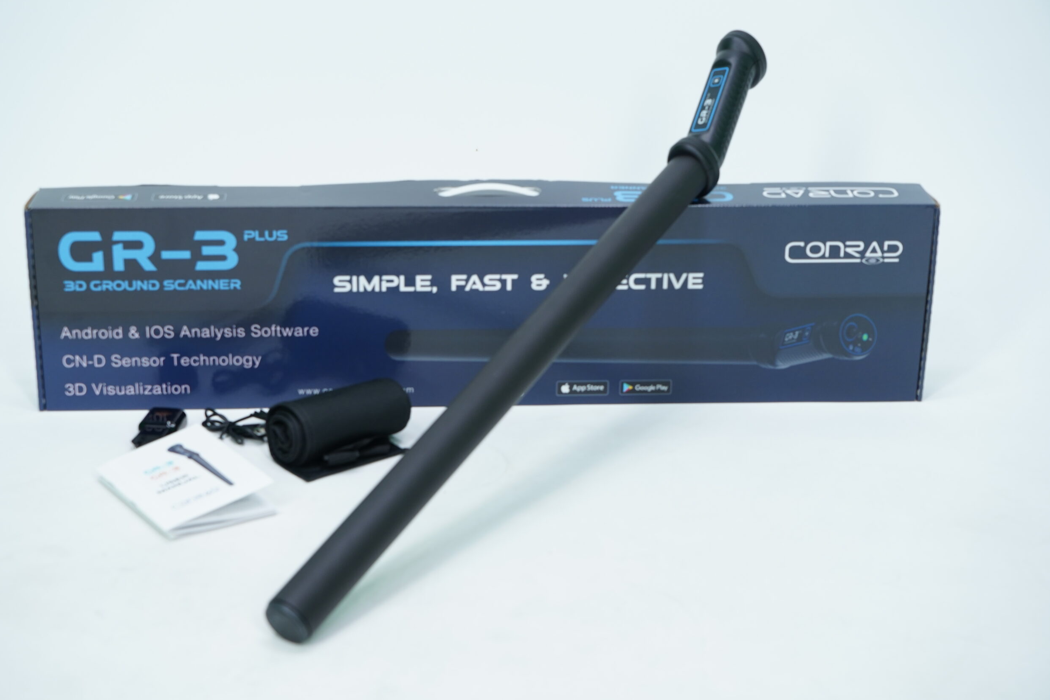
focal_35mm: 59
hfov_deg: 33.9
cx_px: 512
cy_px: 341
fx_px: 1721
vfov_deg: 23.0
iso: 800
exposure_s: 1/160
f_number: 5.6
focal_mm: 57
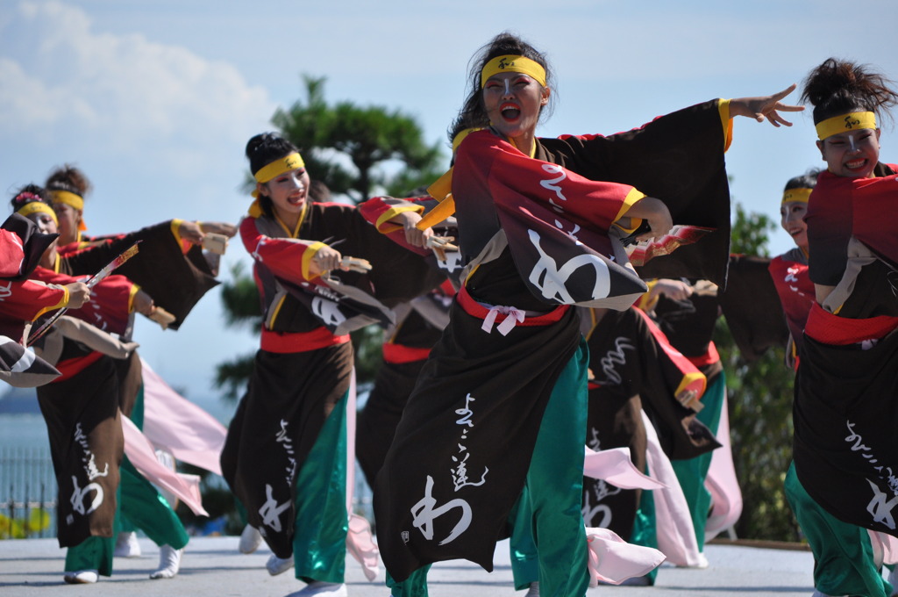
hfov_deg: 8.6
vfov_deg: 5.7
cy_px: 298
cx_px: 449
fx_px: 5979
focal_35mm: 240
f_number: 5.6
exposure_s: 1/3200
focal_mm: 160
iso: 640
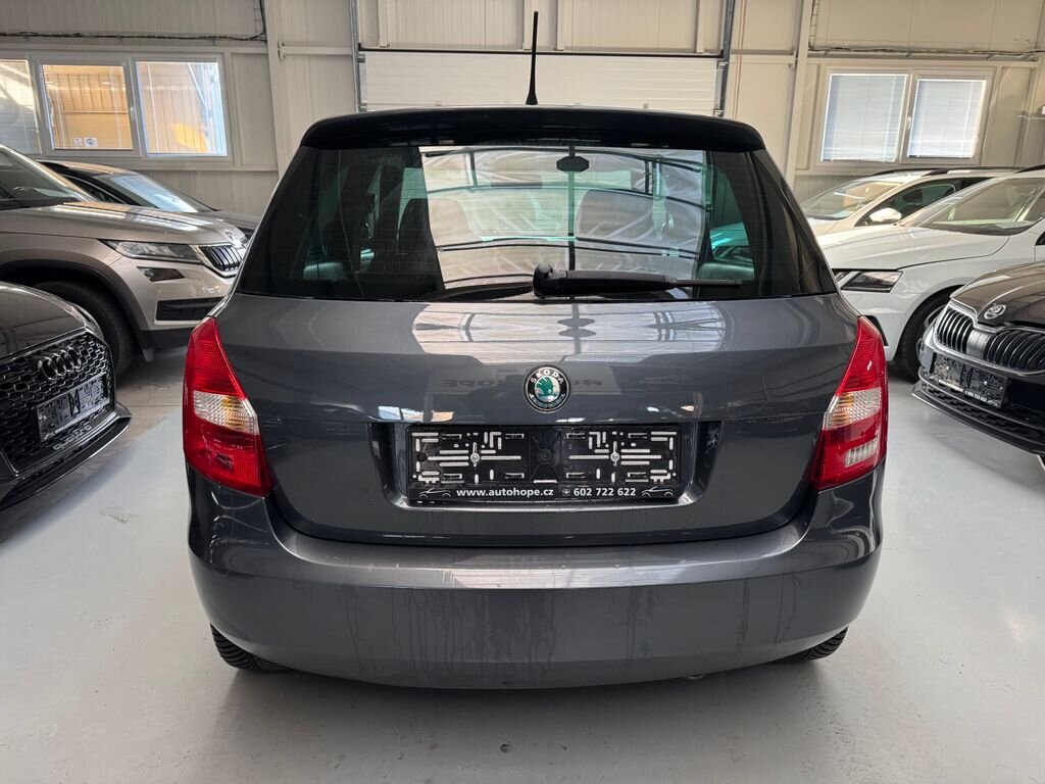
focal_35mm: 24
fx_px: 725
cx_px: 522
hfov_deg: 71.6
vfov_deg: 56.8
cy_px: 392
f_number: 1.78
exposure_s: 1/60
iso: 320
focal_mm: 6.76
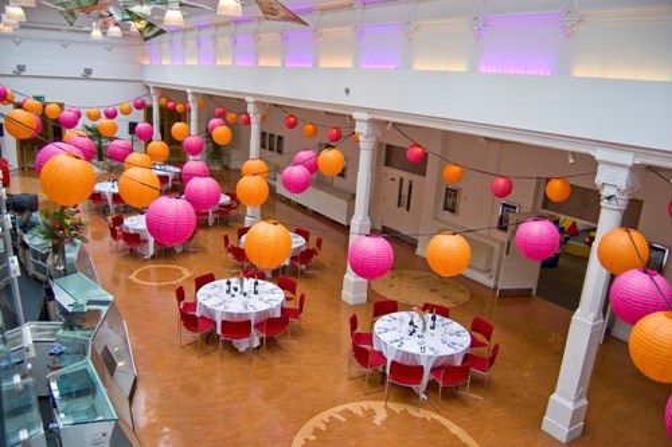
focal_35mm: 27
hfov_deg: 67.4
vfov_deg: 47.9
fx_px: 504
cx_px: 336
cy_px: 224
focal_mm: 18
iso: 200
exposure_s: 1/100
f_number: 3.5
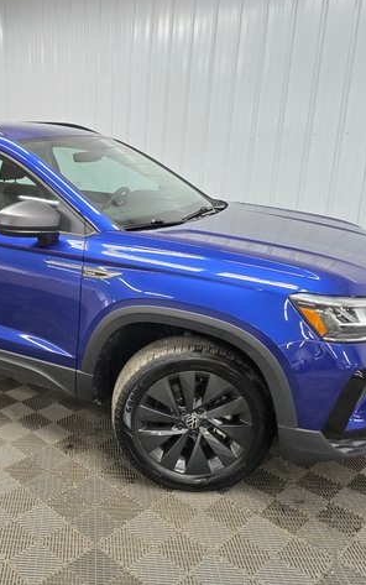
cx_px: 32
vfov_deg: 58.1
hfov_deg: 35.9
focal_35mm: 33
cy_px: 291
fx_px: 526
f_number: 1.7
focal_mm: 6.3
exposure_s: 1/120
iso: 400
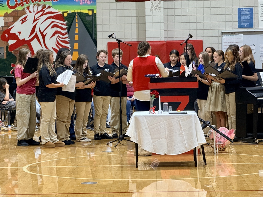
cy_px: 98
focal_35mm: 120
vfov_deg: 12.3
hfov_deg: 16.4
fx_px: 912
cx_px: 132
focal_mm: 15.66
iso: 500
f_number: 2.8
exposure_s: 1/120
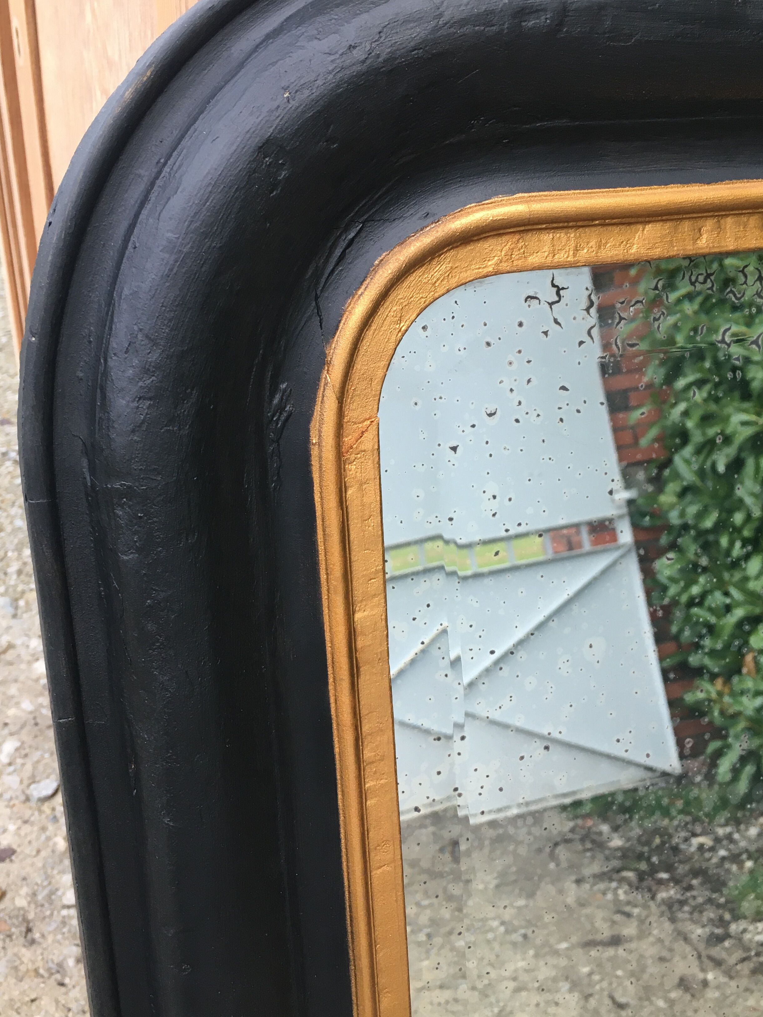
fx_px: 1058
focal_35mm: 36
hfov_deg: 39.6
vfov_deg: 51.4
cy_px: 501
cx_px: 358
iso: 32
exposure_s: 1/33
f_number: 2.2
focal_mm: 4.15
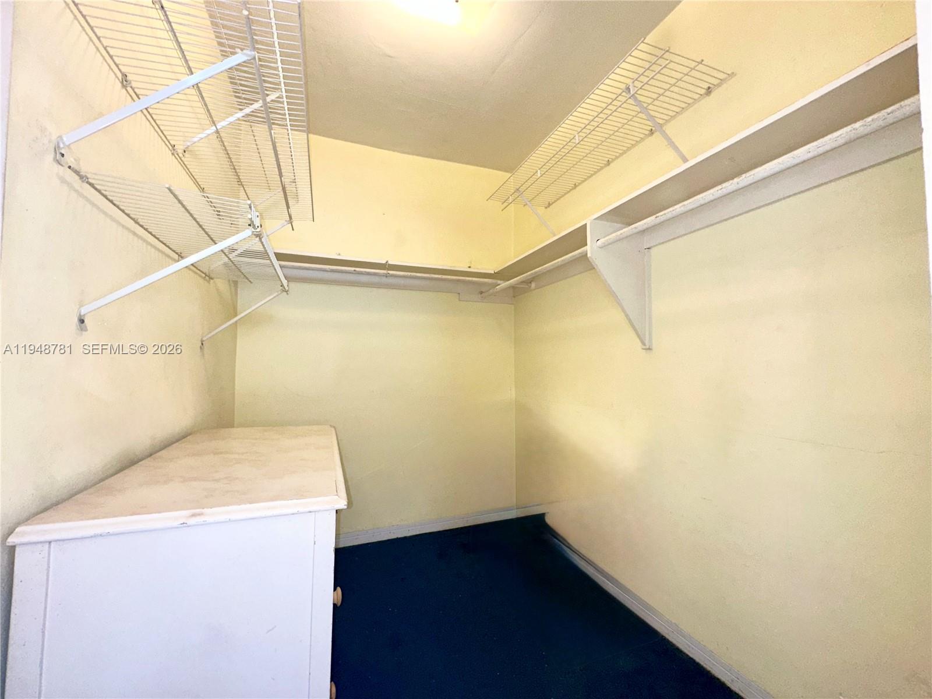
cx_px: 466
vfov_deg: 85.7
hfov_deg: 102.1
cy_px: 350
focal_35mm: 14
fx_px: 377
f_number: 2.2
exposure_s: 1/60
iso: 100
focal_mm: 2.22
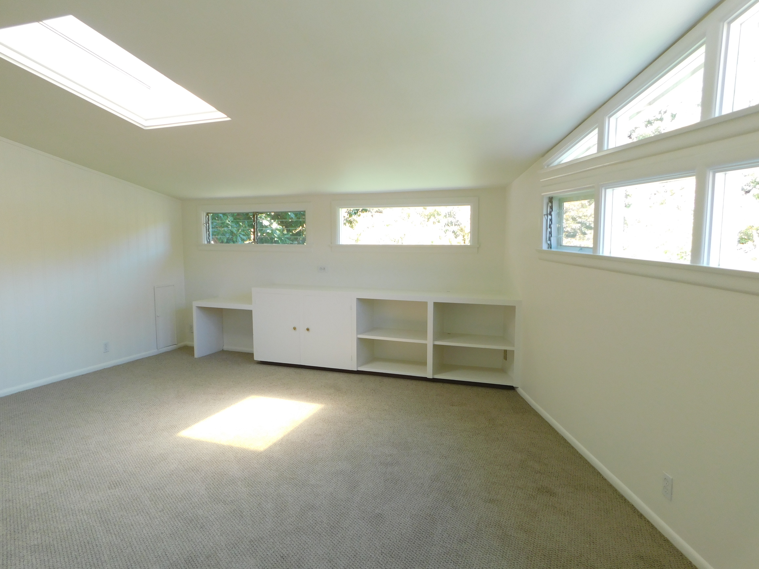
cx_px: 380
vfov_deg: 58.9
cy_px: 284
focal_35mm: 23
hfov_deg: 73.9
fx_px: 504
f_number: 3
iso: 125
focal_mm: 4
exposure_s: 1/60
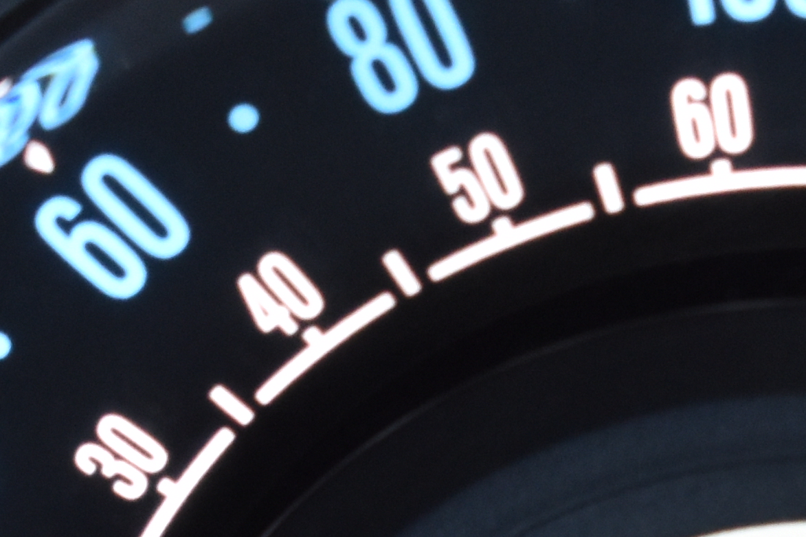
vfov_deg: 3.4
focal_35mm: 399
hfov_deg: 5.2
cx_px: 730
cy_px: 958
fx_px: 8932
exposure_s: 1/60
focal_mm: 52
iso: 800
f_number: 5.6
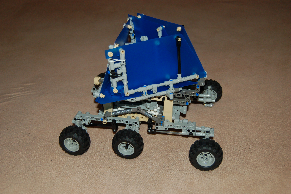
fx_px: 315
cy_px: 97
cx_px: 146
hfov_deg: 49.6
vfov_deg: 34.1
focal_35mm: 39
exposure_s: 1/60
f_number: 4.2
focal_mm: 26
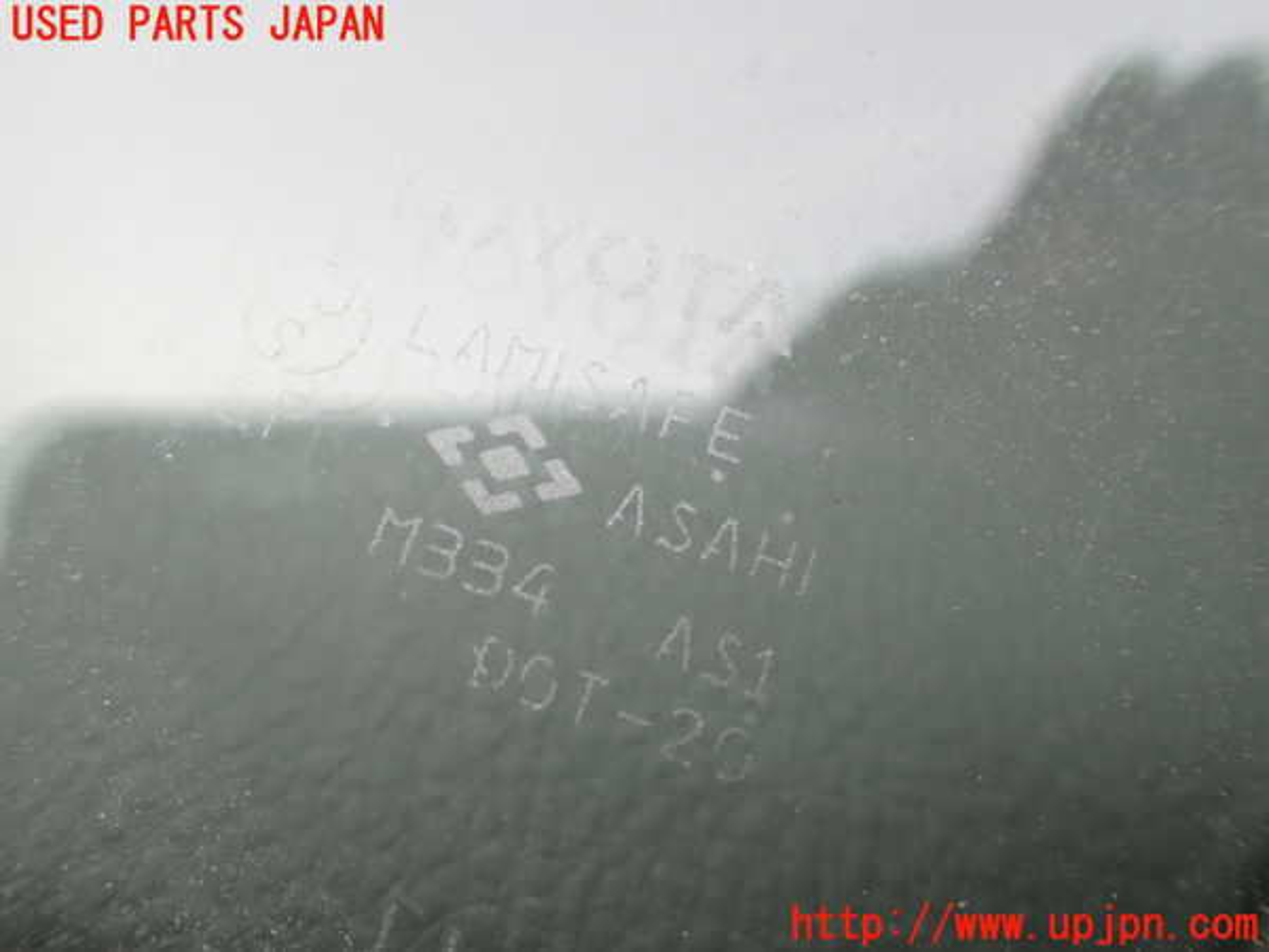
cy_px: 476
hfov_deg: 60.0
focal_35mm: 30
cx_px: 634
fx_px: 1100
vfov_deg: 46.8
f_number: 2.3
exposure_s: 1/160
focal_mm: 5.4
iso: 100
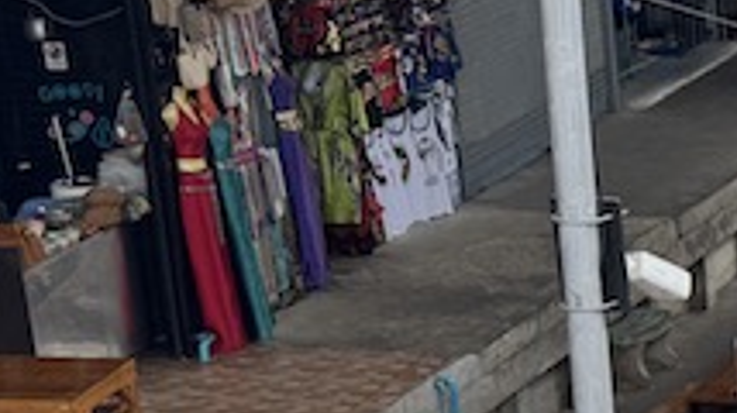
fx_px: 2441
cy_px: 482
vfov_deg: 9.6
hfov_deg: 13.9
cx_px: 1567
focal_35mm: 125
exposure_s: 1/1980
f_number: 1.78
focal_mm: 6.76
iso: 80
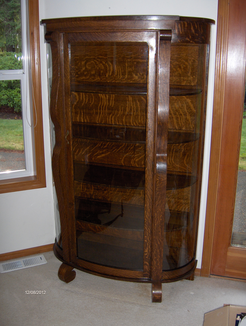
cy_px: 163
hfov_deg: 36.9
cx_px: 123
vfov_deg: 47.8
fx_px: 369
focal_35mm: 39
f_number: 2.8
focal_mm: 8
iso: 100
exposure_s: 1/60
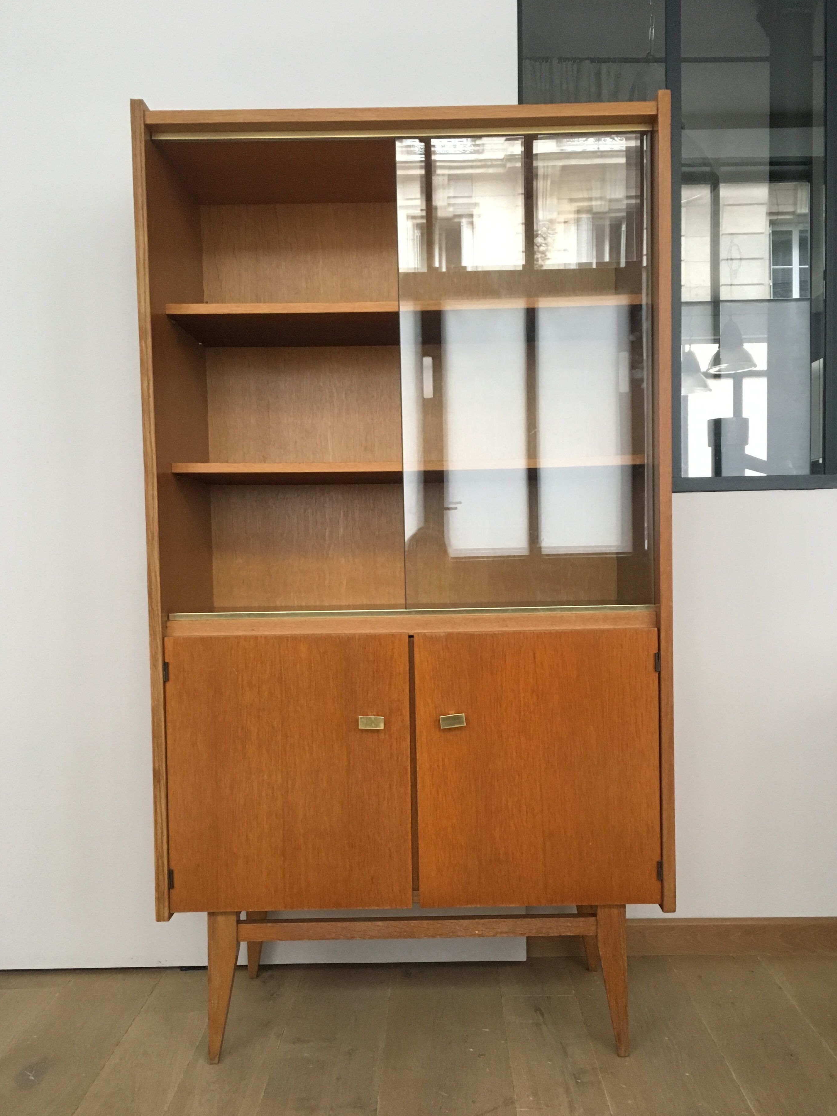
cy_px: 600
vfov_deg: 56.8
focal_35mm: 32
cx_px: 430
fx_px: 1032
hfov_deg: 44.2
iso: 200
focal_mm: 4.15
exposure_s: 1/33
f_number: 2.2
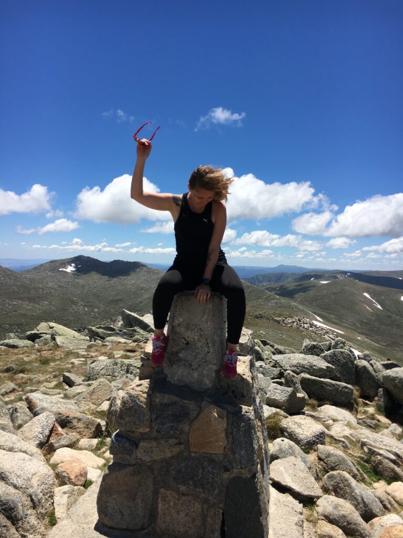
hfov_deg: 48.2
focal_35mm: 29
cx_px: 202
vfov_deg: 61.7
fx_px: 450
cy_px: 269
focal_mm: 4.15
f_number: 2.2
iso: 25
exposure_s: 1/2747
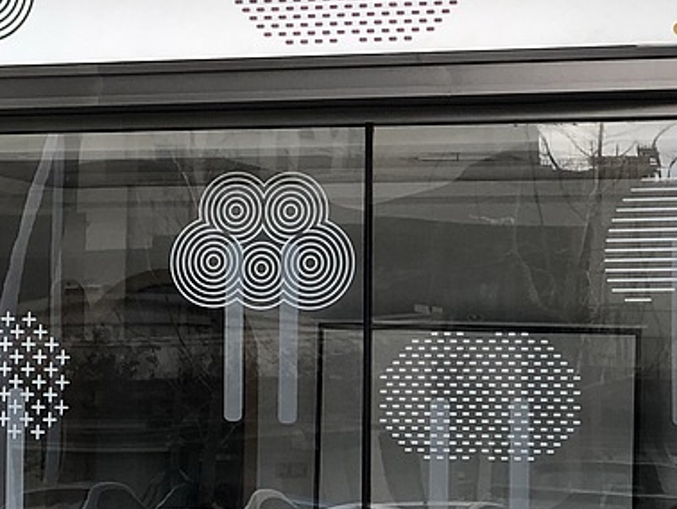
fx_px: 3777
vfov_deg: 7.7
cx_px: -136
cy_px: 163
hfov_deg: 10.1
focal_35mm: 193
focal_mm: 6.6
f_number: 2.8
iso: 25
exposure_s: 1/60
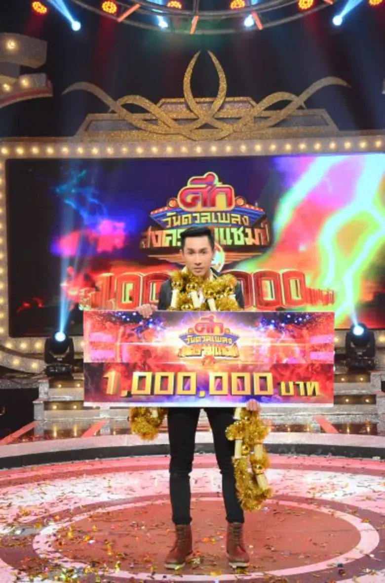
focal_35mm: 60
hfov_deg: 22.5
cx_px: 192
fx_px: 968
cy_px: 292
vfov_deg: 33.5
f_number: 4.5
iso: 6400
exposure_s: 1/640
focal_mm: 40
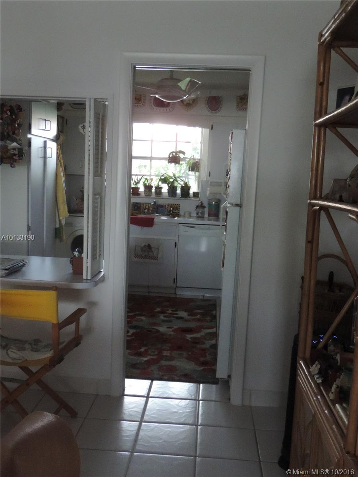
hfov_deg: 40.7
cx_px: 179
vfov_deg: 52.6
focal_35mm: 35
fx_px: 483
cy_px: 238
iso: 1400
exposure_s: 1/60
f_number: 3.3
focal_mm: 6.2
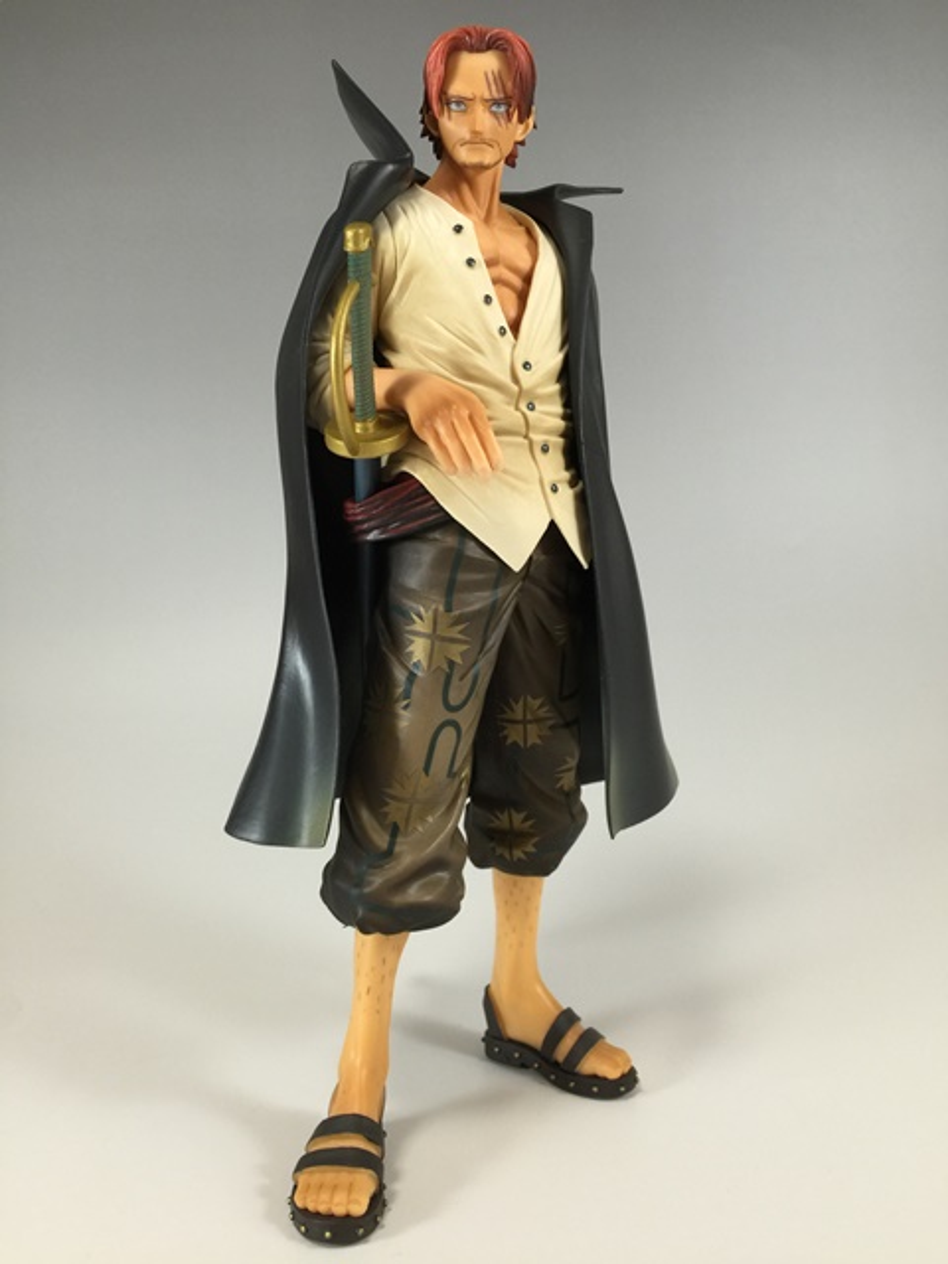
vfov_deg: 61.7
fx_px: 1059
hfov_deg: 48.2
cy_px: 632
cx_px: 474
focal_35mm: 29
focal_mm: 4.15
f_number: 2.2
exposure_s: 1/33
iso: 64
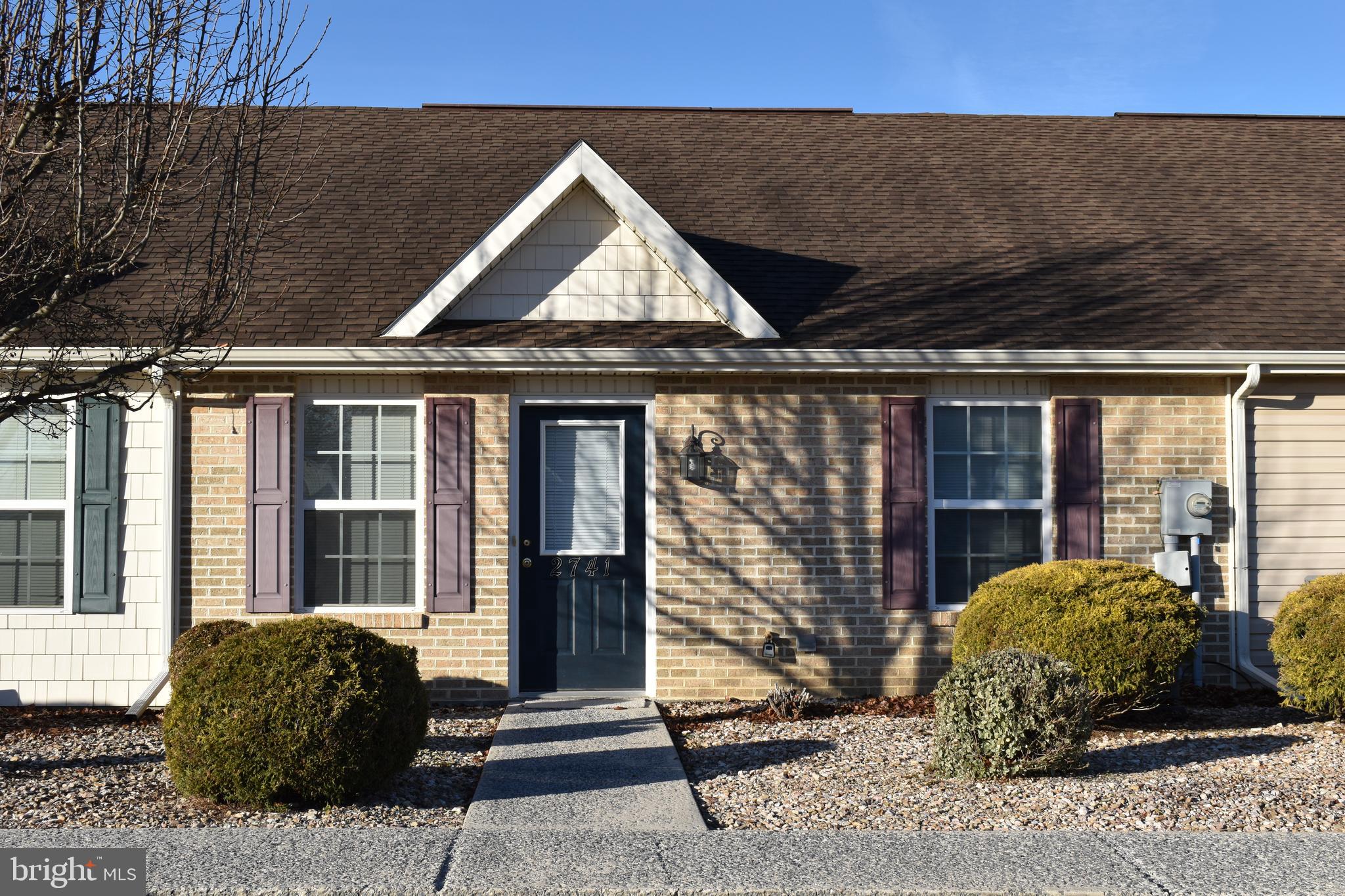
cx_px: 672
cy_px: 448
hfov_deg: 42.3
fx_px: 1737
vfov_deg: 28.9
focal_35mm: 46
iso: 200
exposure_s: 1/400
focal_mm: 31
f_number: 10
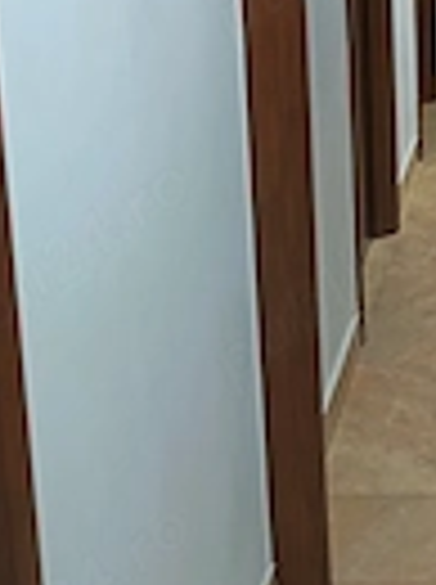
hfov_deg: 18.8
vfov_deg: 25.1
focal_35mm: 74
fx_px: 1247
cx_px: 517
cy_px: 4
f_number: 1.75
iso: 1370
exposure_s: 1/33.3
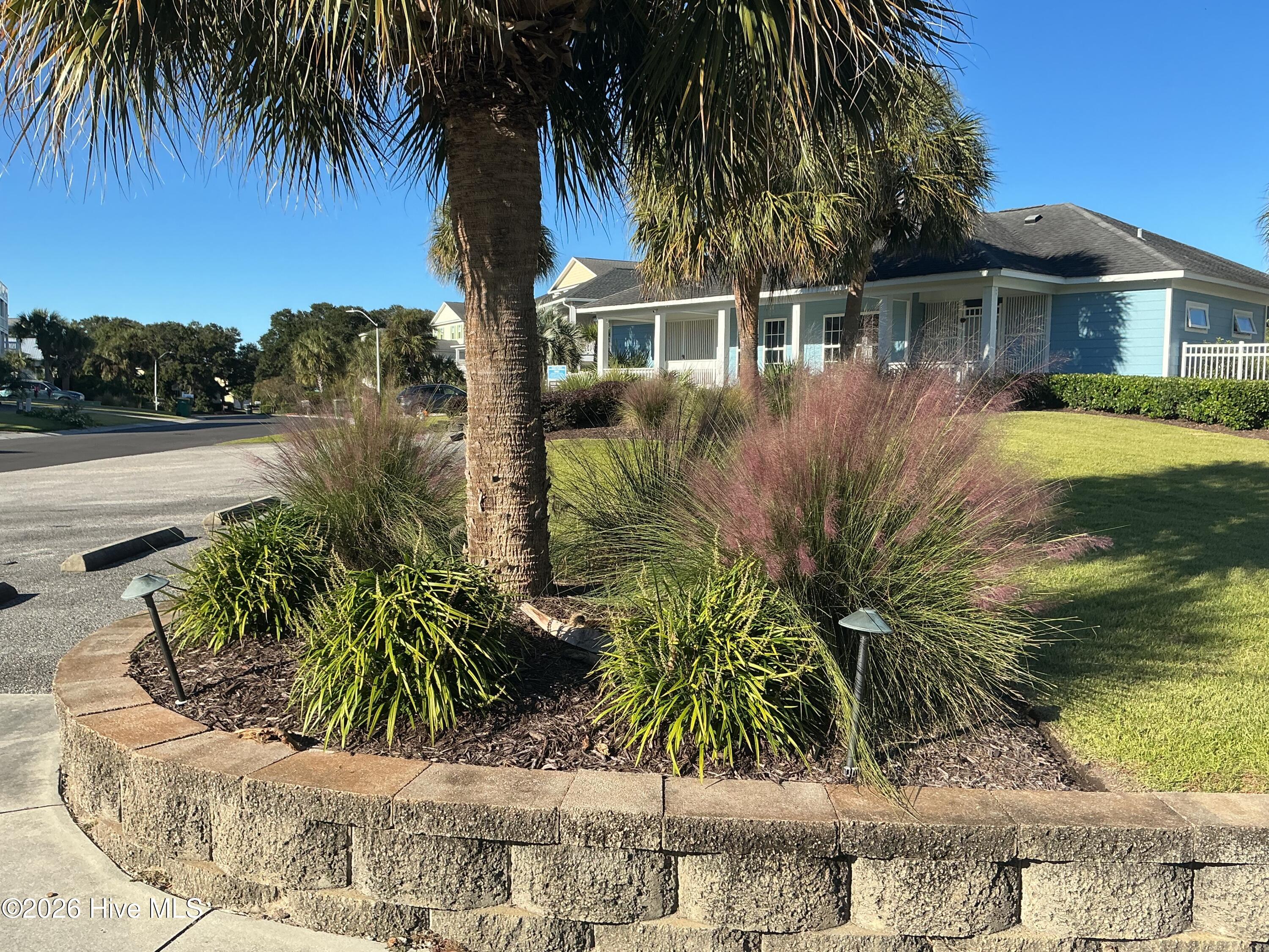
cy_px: 476
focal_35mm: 29
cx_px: 634
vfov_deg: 48.2
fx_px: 1063
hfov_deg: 61.7
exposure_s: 1/1221
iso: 25
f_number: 1.8
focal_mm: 3
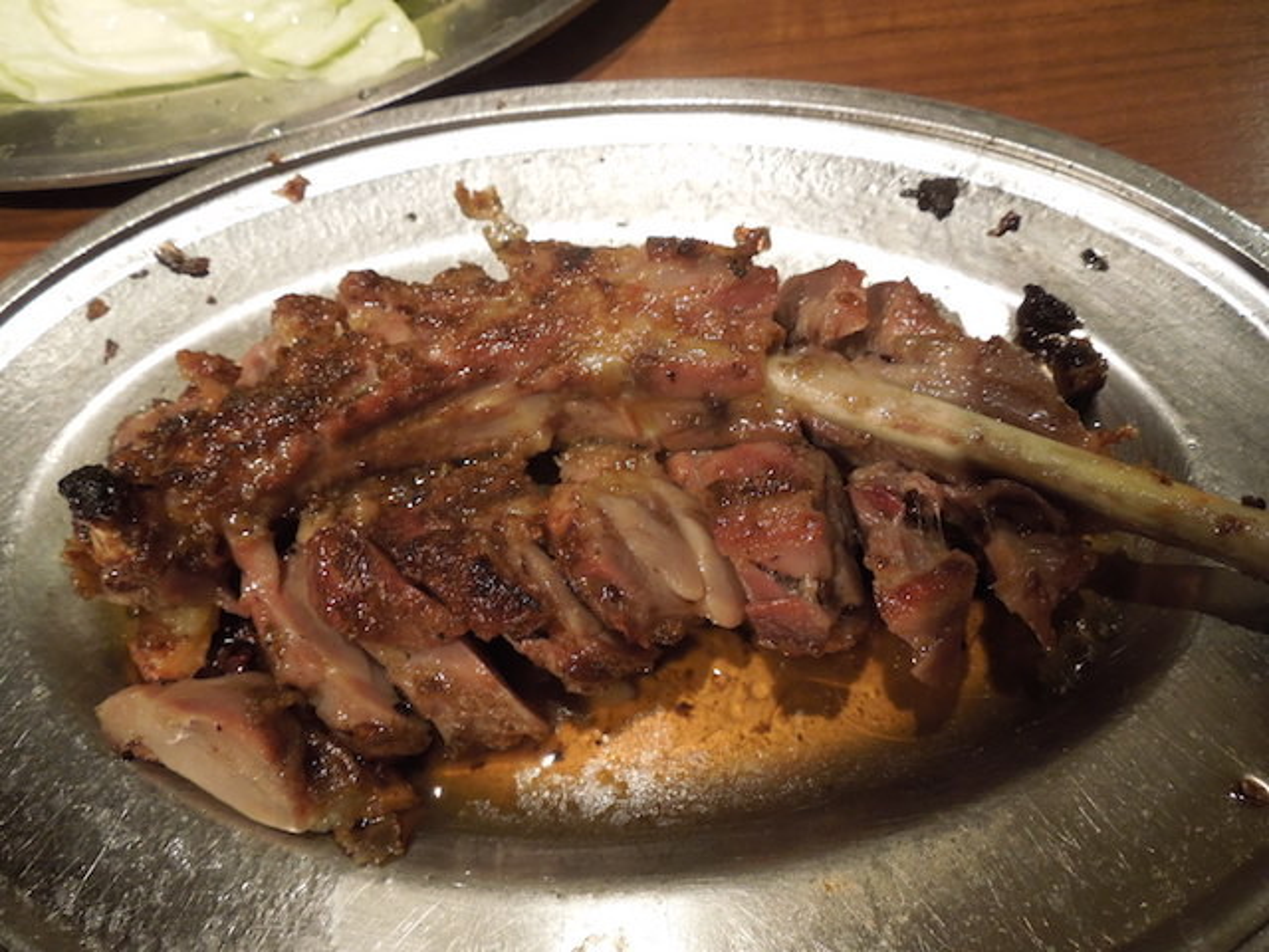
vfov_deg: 54.9
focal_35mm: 25
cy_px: 476
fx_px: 916
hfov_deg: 69.4
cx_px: 634
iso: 400
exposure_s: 1/25
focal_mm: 4.5
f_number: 3.3
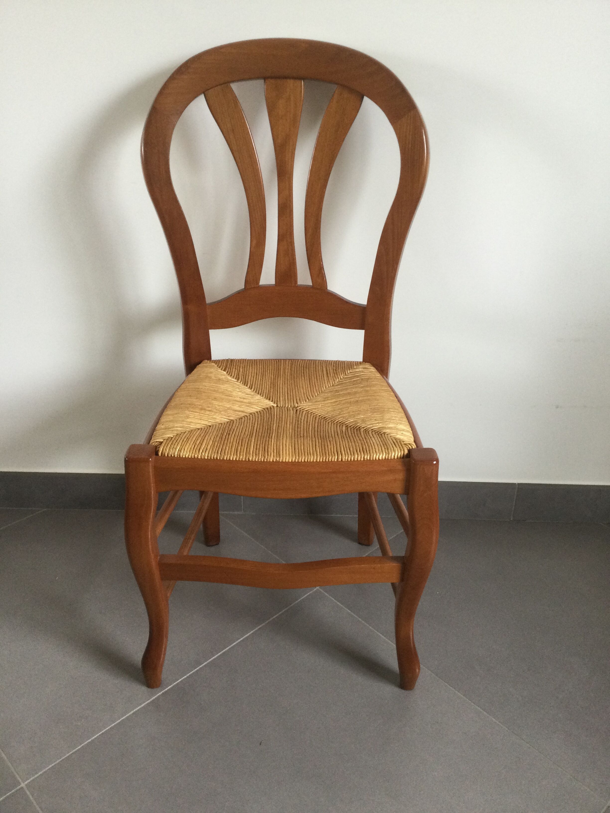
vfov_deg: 58.4
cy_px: 406
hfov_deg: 45.4
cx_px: 305
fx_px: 728
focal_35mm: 31
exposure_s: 1/33
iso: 100
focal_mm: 3.3
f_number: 2.4
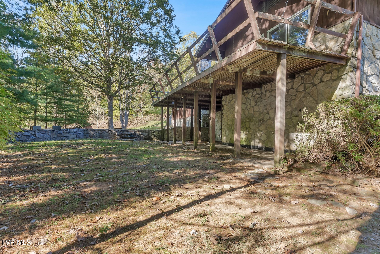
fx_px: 190
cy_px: 127
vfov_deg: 67.4
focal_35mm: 18
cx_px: 190
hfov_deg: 90.0
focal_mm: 12
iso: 200
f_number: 5
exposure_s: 1/100
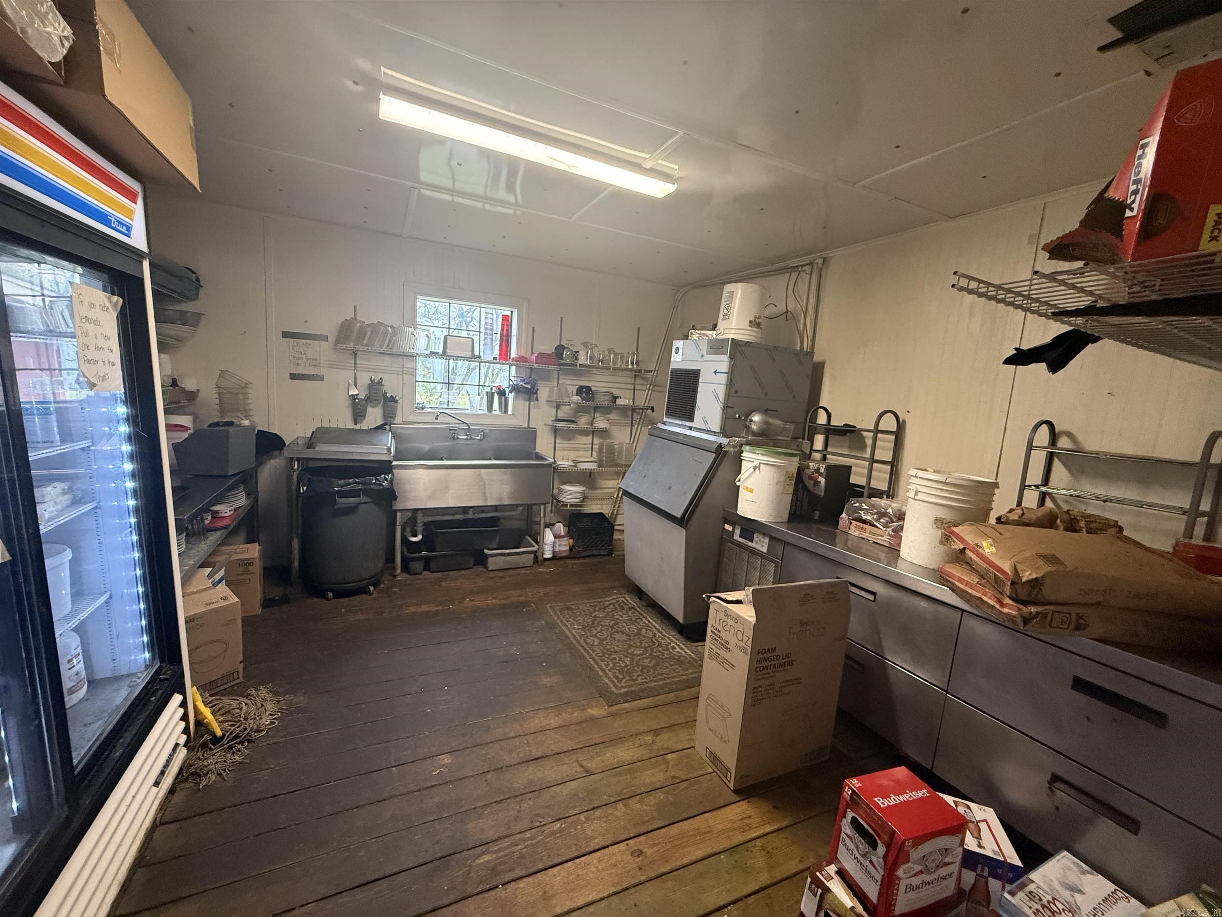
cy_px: 458
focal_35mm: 14
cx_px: 611
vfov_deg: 85.7
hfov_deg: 102.1
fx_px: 494
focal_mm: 2.22
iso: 400
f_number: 2.2
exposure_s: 1/60
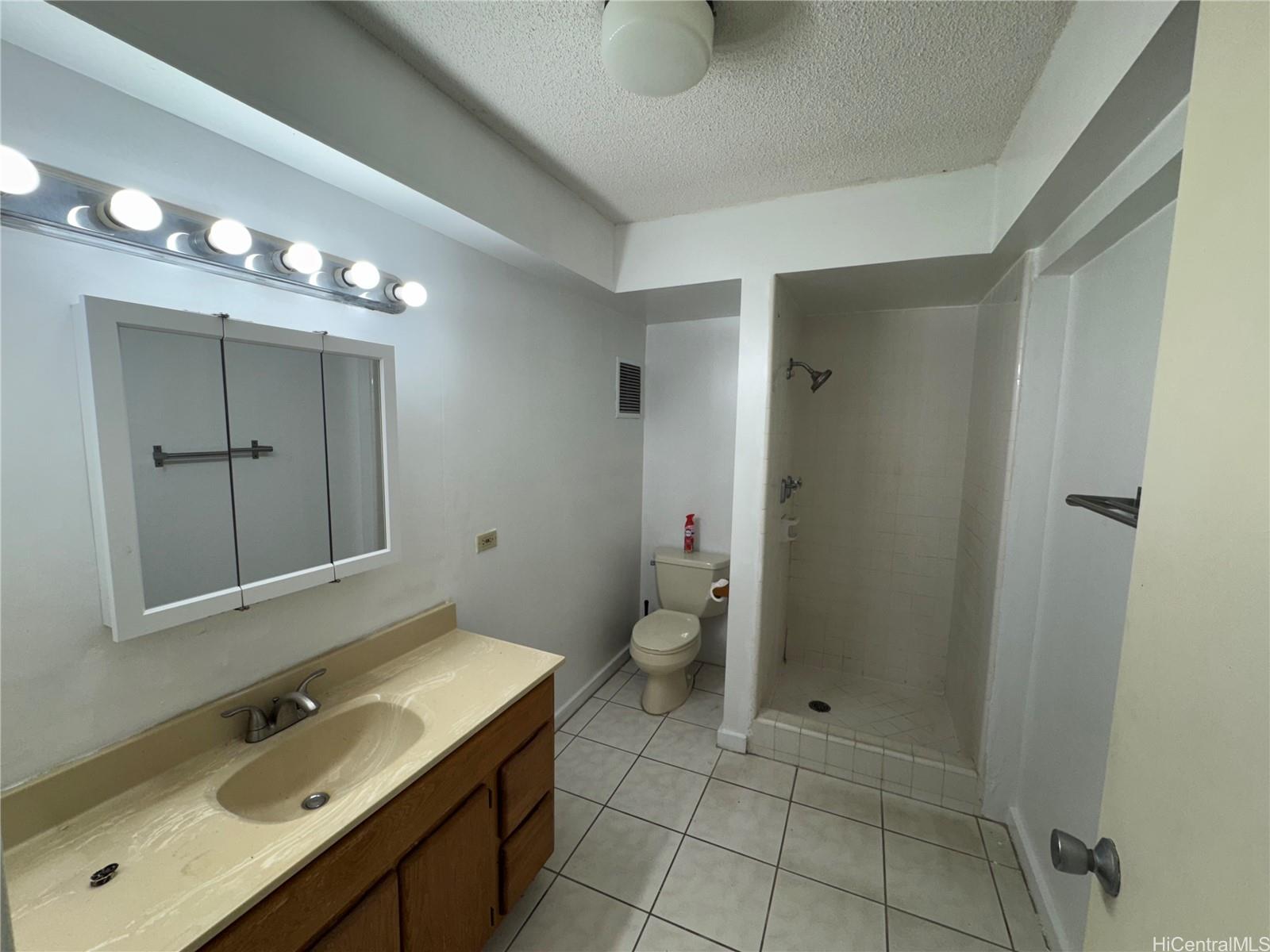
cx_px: 635
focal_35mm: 14
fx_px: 514
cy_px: 476
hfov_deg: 102.1
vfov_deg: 85.7
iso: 40
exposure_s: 1/152
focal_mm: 2.22
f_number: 2.2
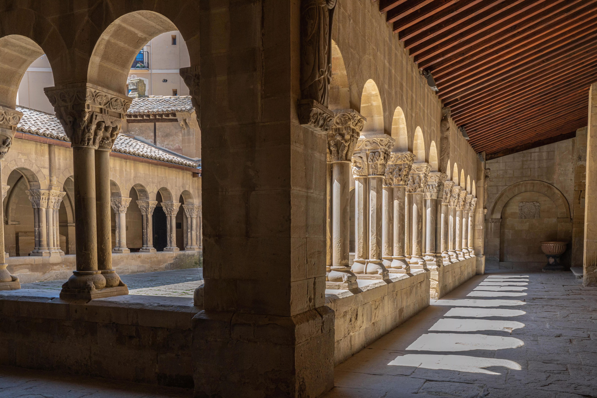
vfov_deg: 41.1
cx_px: 298
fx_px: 531
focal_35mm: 32
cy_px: 199
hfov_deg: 58.7
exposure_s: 1/160
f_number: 10
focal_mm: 32
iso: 1000
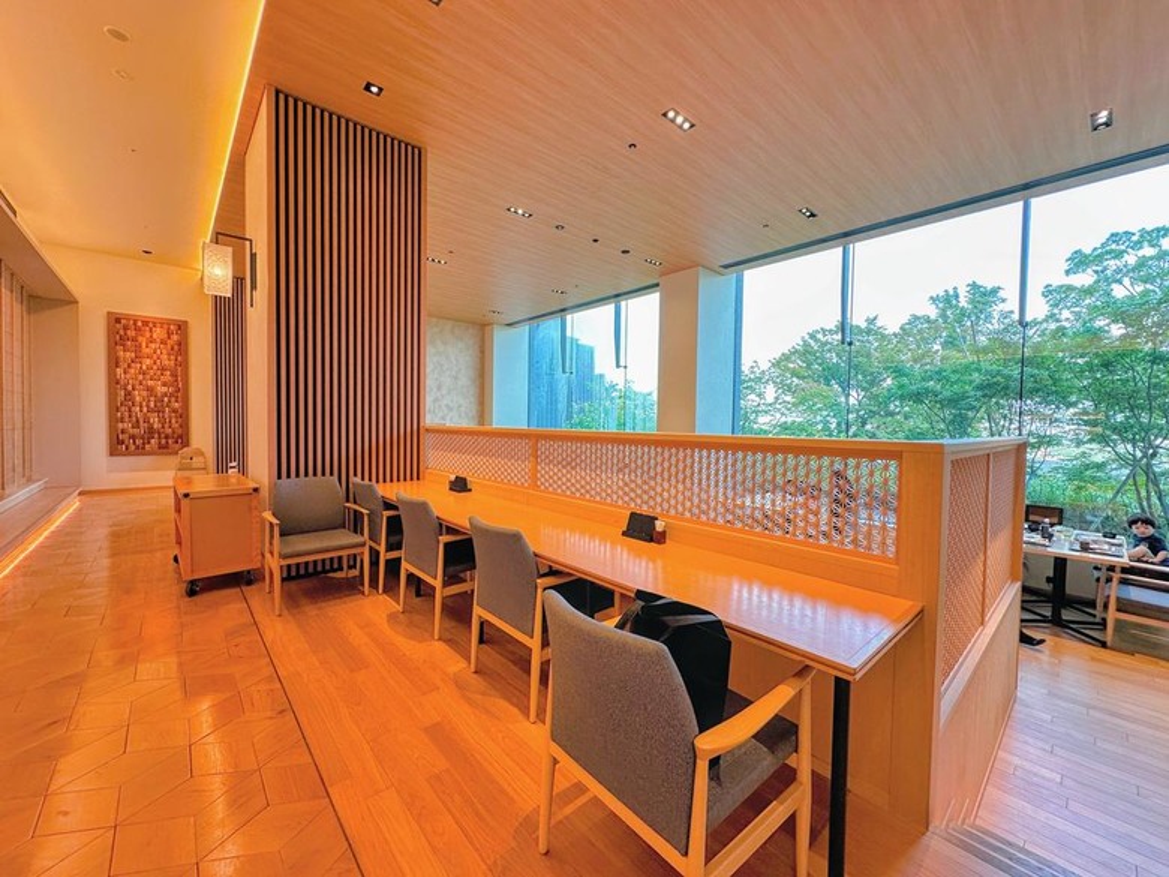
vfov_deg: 85.7
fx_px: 473
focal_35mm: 14
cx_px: 584
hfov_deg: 102.1
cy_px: 438
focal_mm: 2.22
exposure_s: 1/110
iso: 80
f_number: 2.2
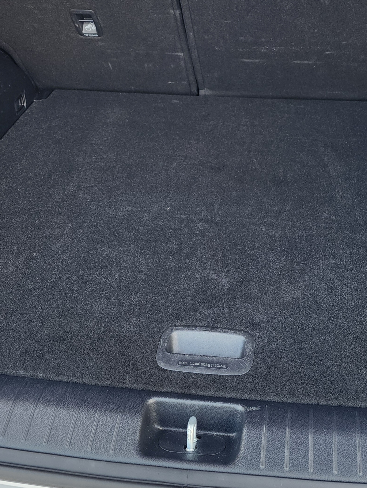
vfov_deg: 42.2
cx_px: 239
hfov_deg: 32.7
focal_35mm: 44
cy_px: 151
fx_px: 622
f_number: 1.8
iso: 100
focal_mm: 6.4
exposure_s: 1/180
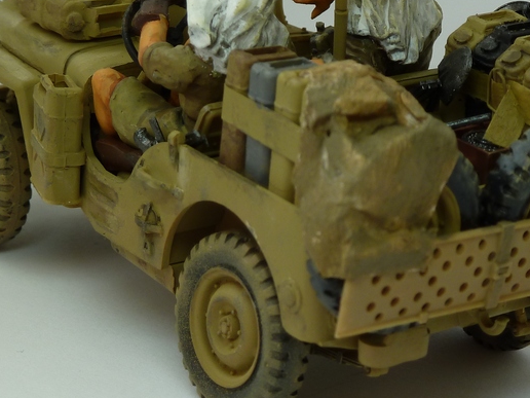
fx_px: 2189
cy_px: 198
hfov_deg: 13.8
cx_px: 326
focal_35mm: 143
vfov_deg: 10.4
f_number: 4.1
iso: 80
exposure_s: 1/80
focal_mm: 11.9
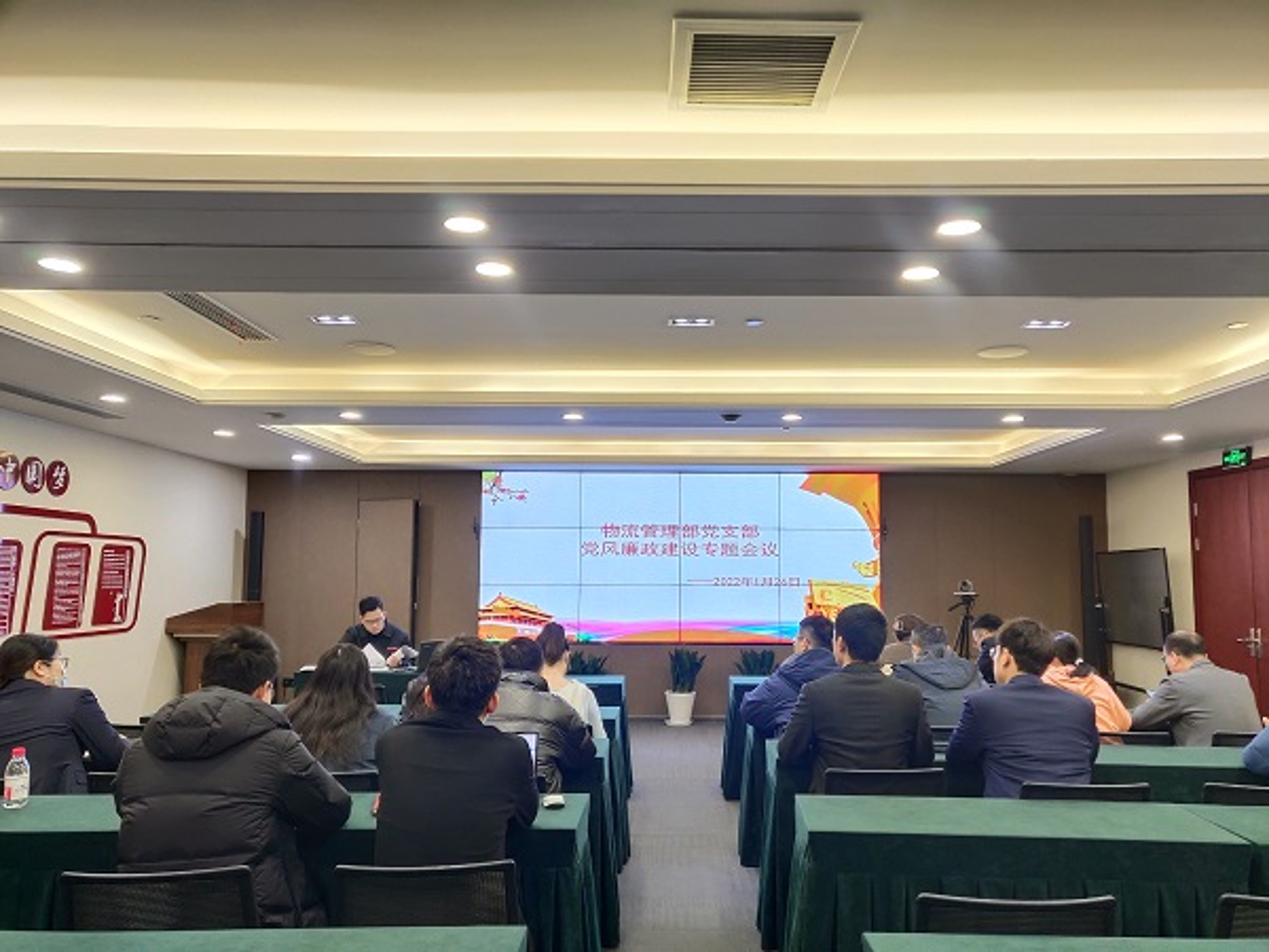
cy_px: 476
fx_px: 1100
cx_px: 634
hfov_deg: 60.0
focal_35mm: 30
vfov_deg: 46.8
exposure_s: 1/50
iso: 193
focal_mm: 4.35
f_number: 1.8
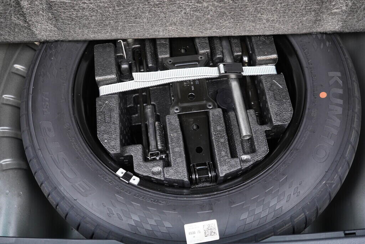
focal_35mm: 36
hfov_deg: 53.1
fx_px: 365
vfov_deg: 36.9
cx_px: 182
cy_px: 122
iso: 640
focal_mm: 24
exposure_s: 1/40
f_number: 2.8
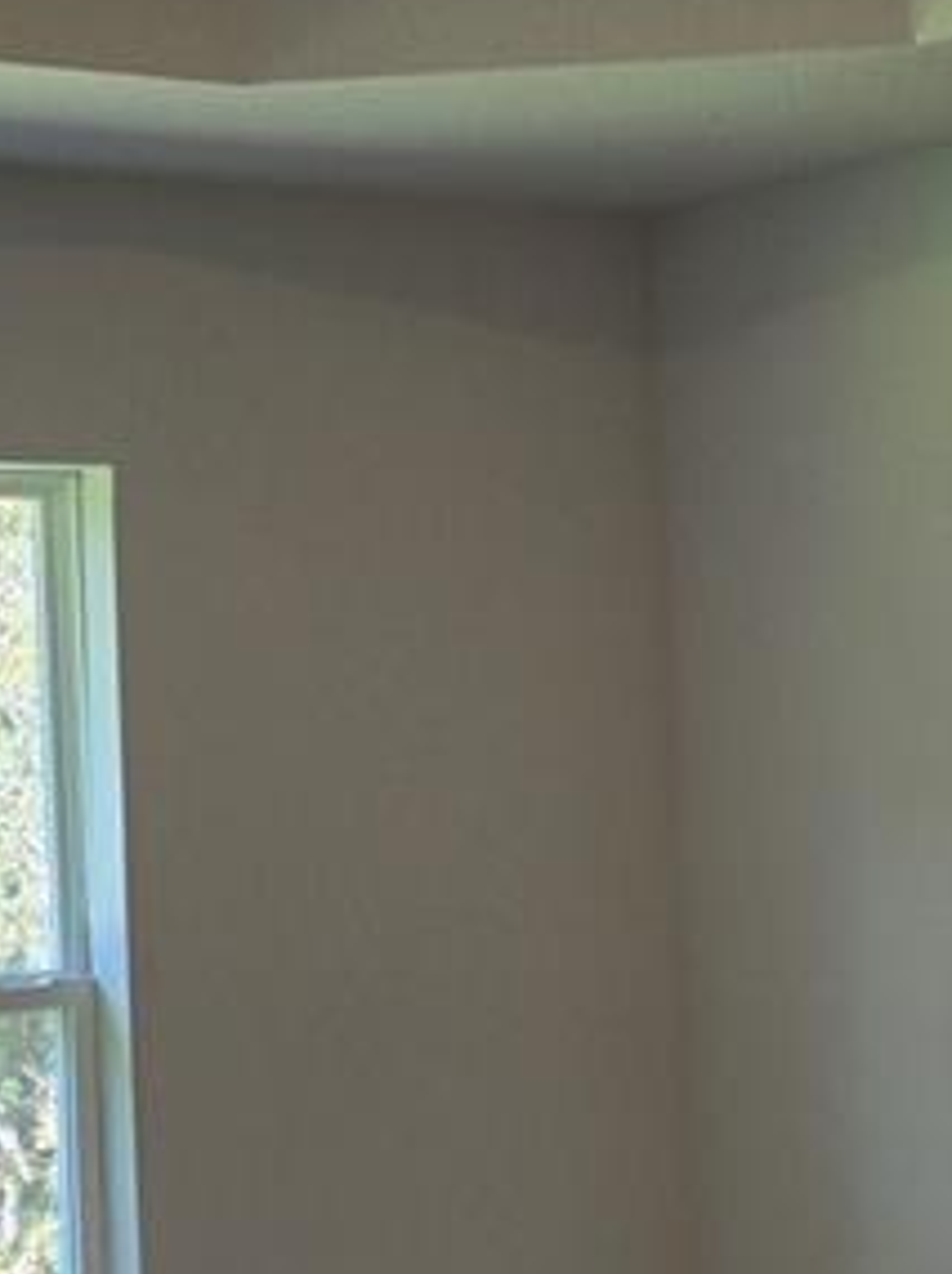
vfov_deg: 20.3
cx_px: 532
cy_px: 684
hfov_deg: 15.2
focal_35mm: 97
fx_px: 3565
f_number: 1.7
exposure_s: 1/120
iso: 80
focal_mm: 6.3
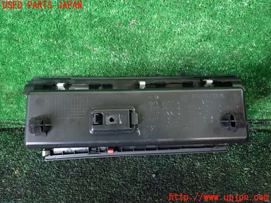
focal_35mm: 30
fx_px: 235
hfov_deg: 60.0
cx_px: 136
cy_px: 102
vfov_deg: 46.8
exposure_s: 1/20
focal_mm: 5.4
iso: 800
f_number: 2.3
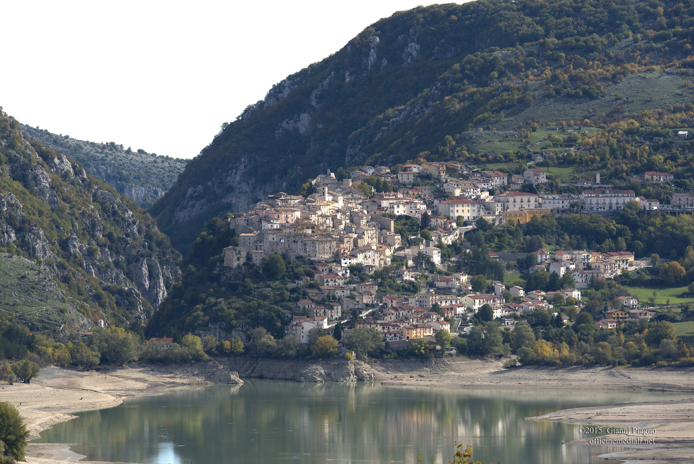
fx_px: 5399
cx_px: 347
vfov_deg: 4.9
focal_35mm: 280
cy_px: 232
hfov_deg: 7.4
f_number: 13
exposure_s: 1/640
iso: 400
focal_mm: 280
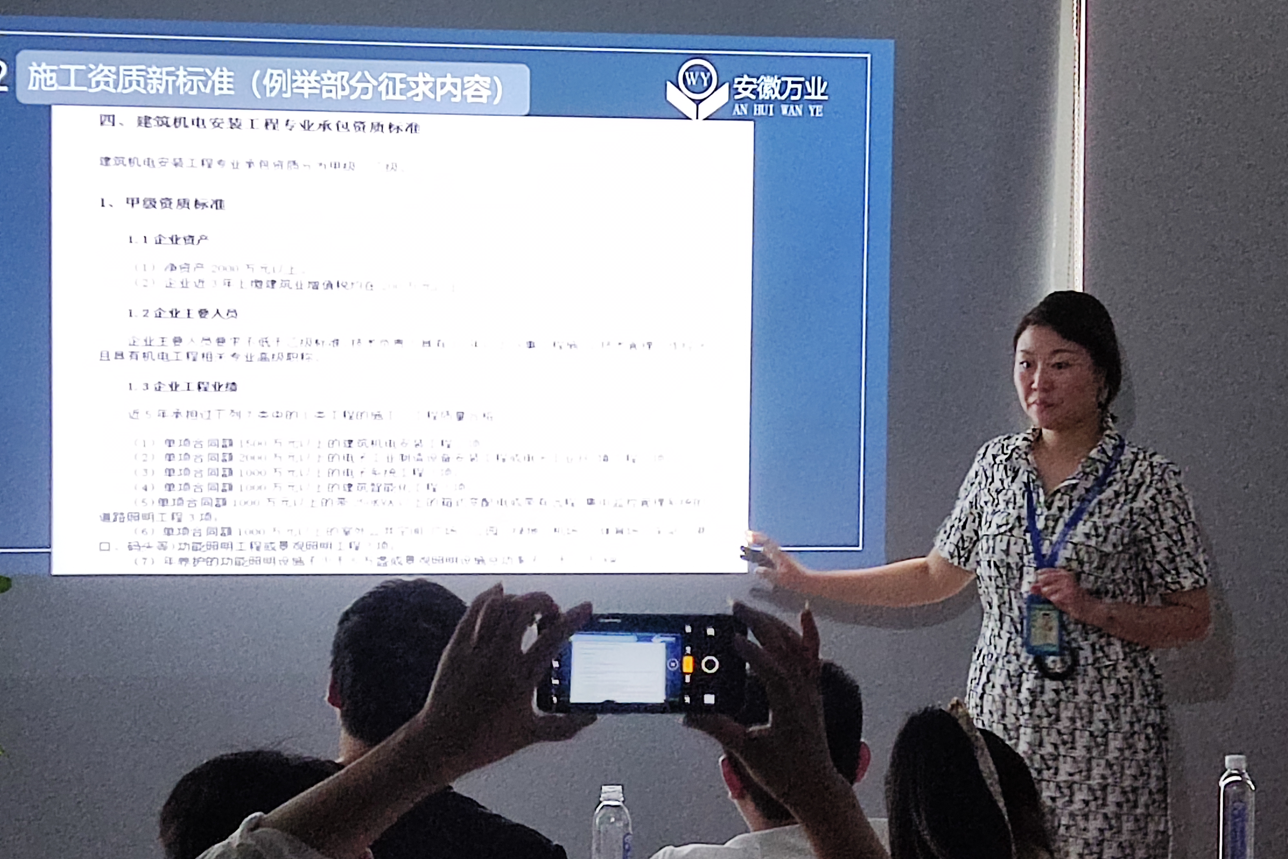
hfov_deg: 21.2
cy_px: 482
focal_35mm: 96
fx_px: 3434
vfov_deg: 14.2
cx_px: 646
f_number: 1.79
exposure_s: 1/20
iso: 434
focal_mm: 4.71
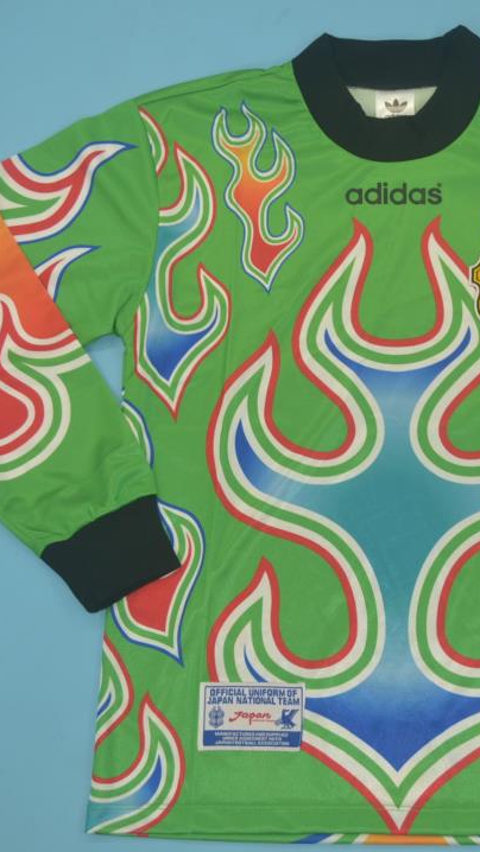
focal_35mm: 52
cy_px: 426
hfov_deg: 22.8
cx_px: 372
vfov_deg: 39.9
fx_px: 1176
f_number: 4
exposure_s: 1/125
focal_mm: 22
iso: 200
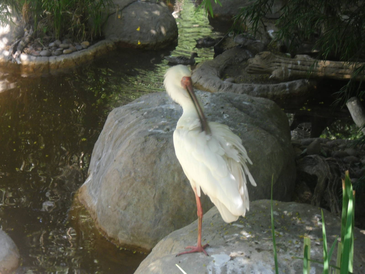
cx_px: 182
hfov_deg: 21.3
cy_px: 137
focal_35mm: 92
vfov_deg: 16.1
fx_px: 970
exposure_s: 1/50
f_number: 5.4
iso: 200
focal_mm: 16.5
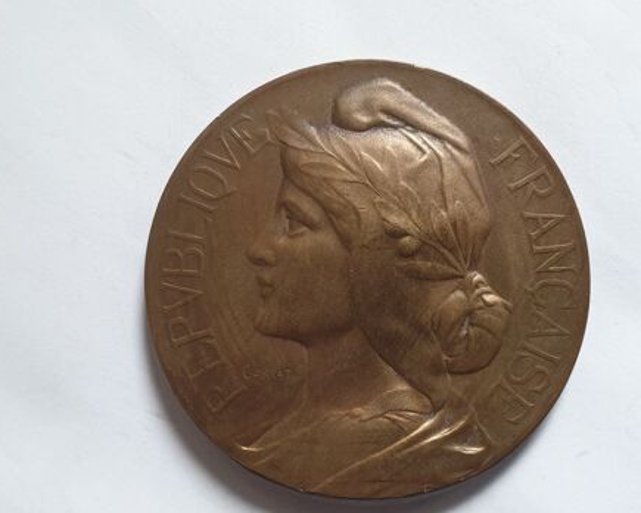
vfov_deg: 51.5
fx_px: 531
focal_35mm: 28
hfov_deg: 62.2
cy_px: 262
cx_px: 336
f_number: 2.4
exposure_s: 1/50
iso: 125
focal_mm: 4.3
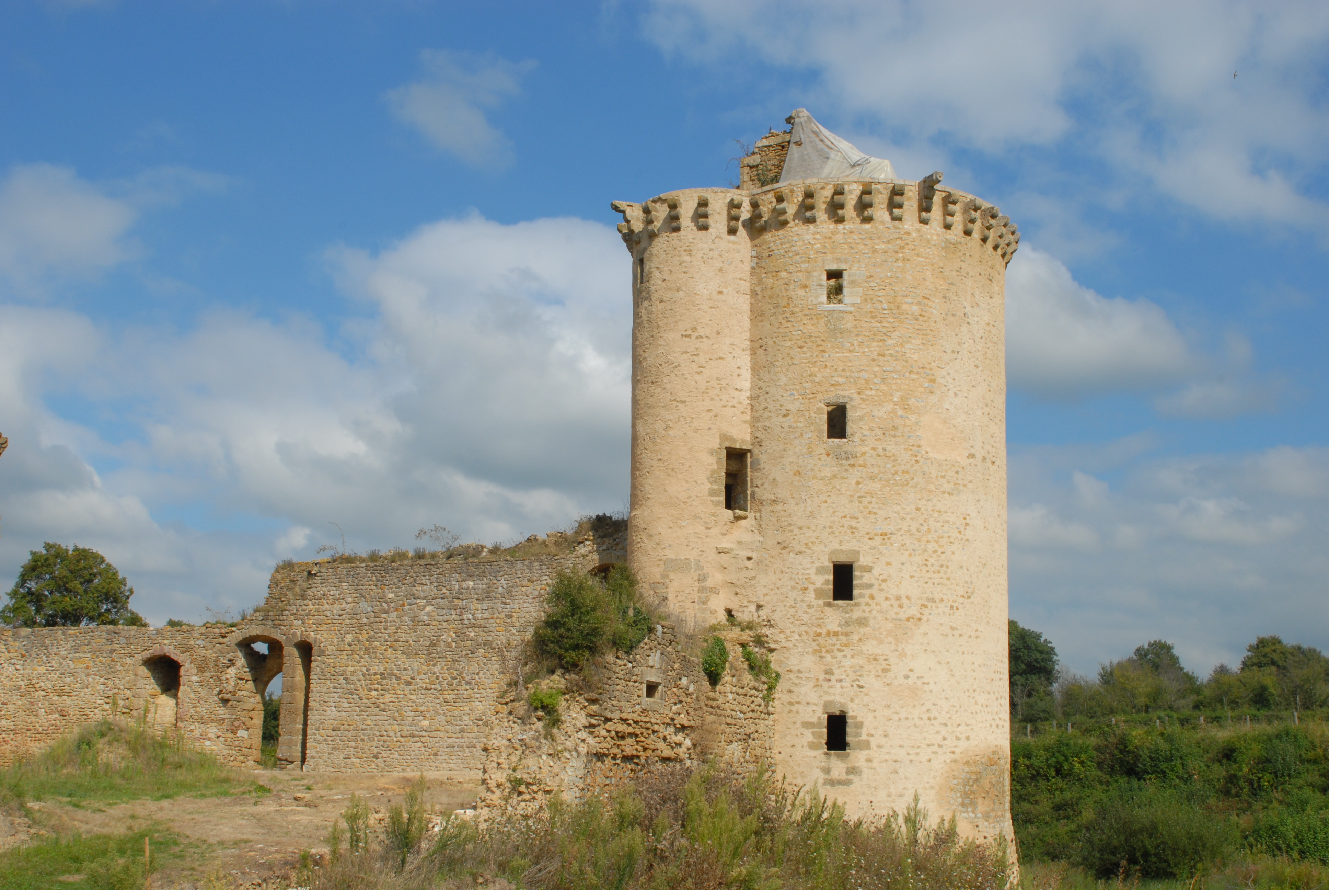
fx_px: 1552
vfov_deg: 32.0
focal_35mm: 42
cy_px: 445
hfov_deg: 46.3
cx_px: 664
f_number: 14
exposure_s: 1/160
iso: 200
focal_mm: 28
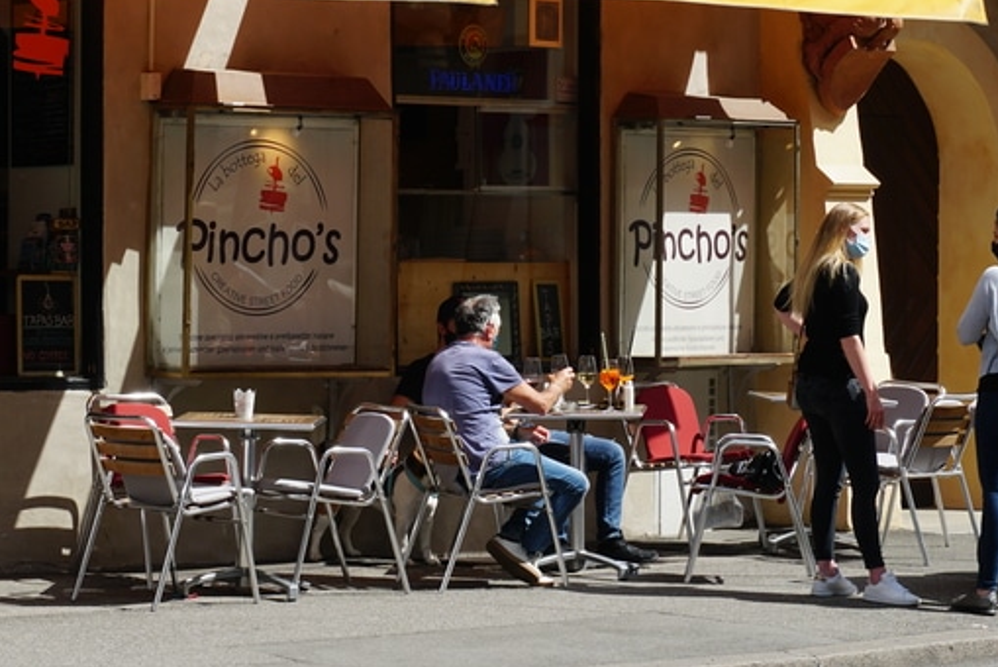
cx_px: 353
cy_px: 101
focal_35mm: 165
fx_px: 4577
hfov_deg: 12.4
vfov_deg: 8.3
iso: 100
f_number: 9
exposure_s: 1/160
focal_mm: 56
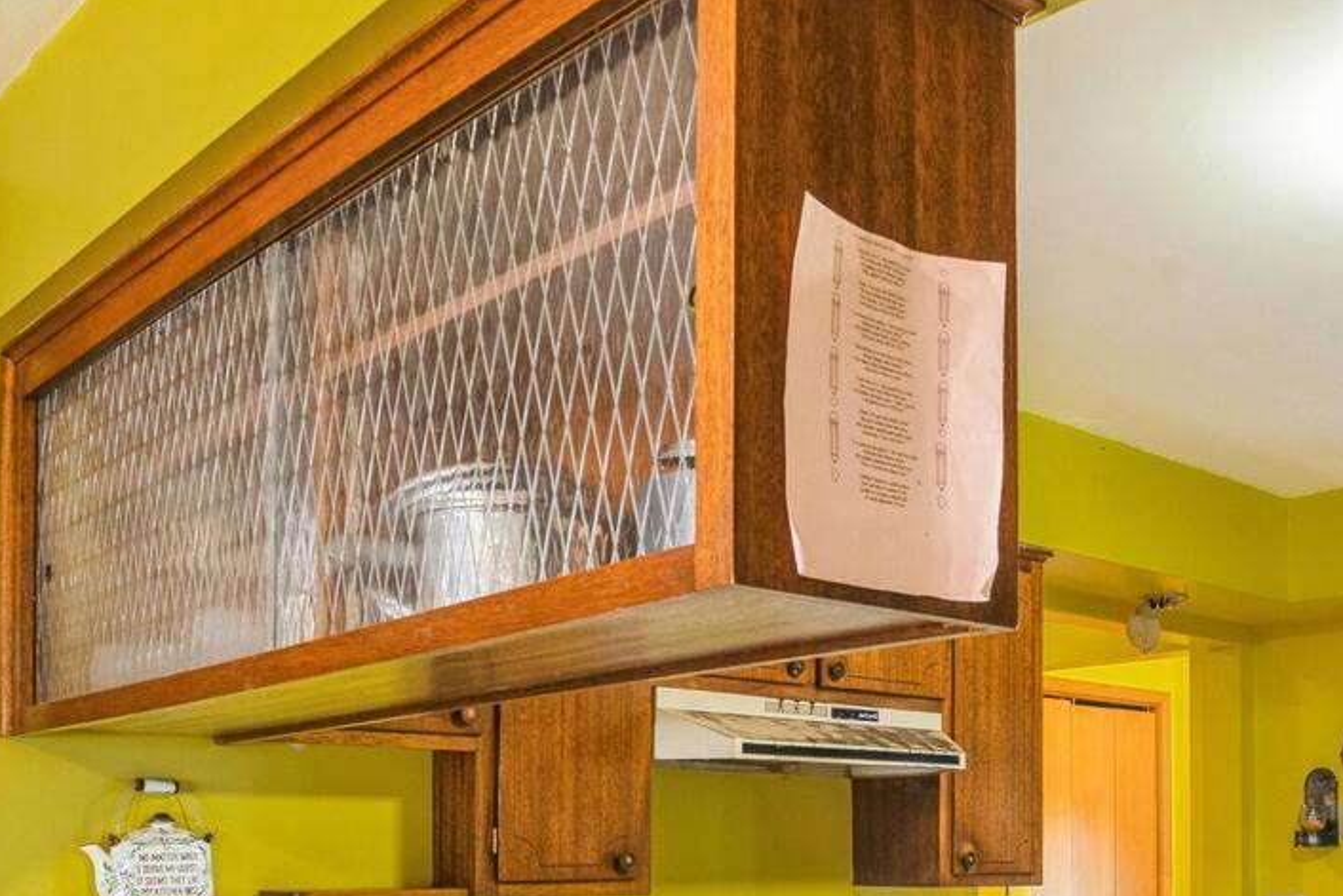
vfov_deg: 32.5
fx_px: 1455
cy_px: 812
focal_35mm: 39
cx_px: 1094
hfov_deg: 46.6
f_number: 9
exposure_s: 1/3.33
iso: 500
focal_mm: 17
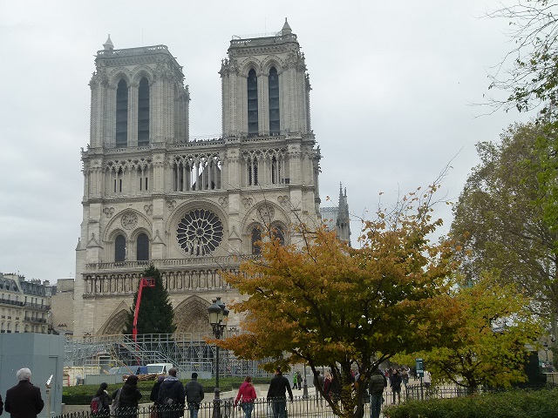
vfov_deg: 31.5
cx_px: 279
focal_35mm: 46
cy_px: 209
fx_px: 742
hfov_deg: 41.2
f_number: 4
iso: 160
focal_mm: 8.3
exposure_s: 1/400
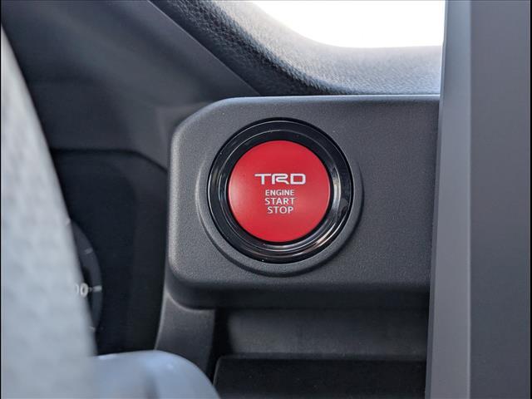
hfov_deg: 38.9
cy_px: 200
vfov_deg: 29.7
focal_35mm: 49
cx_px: 266
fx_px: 753
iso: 29
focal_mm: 6.9
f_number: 1.68
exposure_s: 1/137
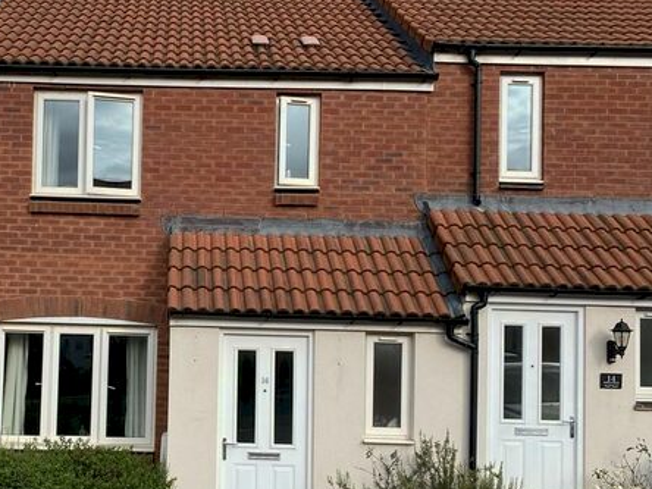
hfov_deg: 44.4
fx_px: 772
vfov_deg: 34.9
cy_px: 306
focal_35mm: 41
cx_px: 169
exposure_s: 1/2315
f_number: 1.8
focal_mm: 4.25
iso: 32
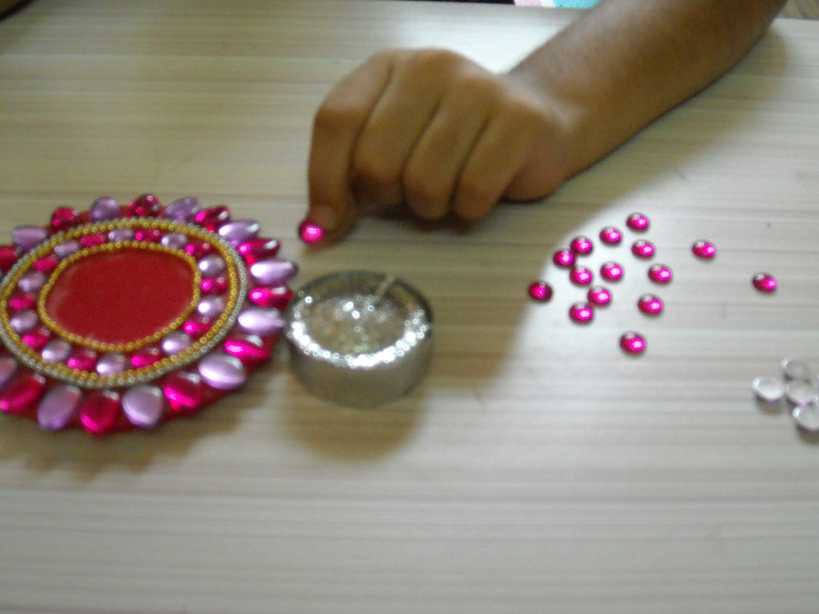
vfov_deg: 32.9
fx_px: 1041
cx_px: 417
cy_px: 285
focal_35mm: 44
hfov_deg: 42.9
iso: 400
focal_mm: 5.7
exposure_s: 1/35
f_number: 2.8
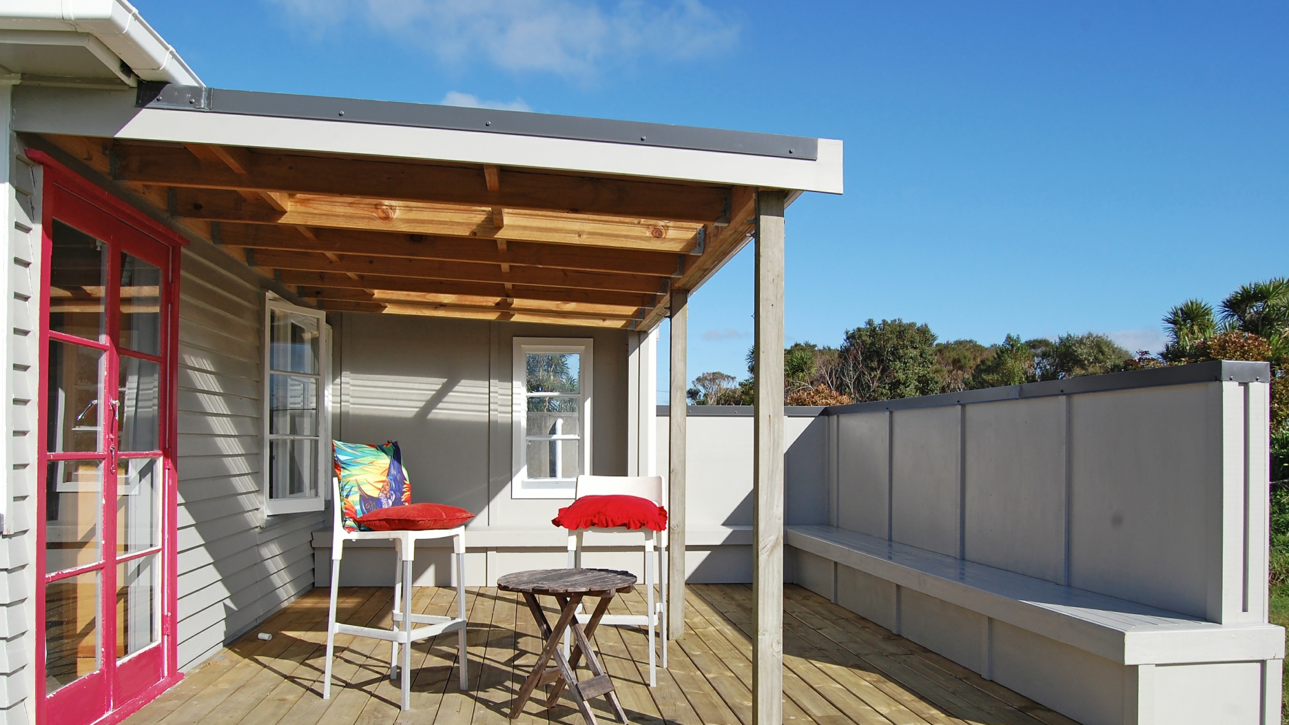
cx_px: 658
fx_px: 991
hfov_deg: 66.1
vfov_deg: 40.0
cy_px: 426
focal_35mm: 29
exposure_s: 1/320
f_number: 9
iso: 200
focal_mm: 18
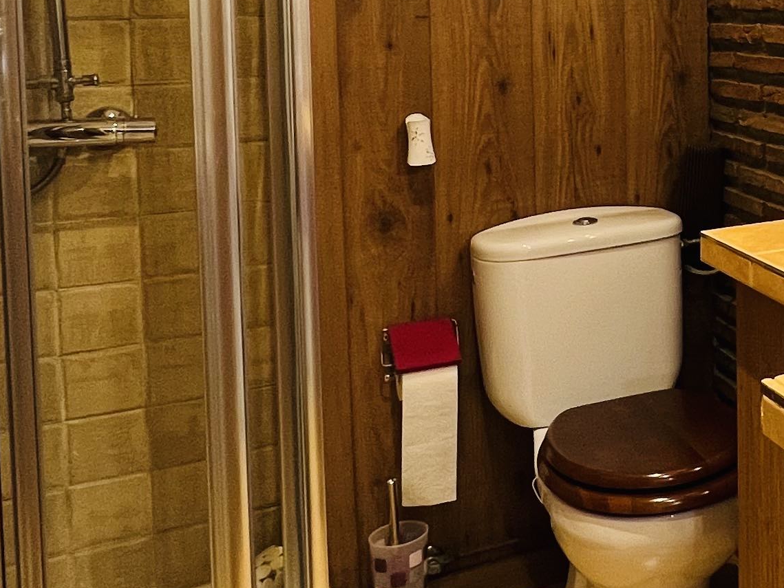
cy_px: 50
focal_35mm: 46
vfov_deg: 30.1
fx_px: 1042
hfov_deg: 33.2
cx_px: 956
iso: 160
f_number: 1.8
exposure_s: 1/50
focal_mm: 1.57
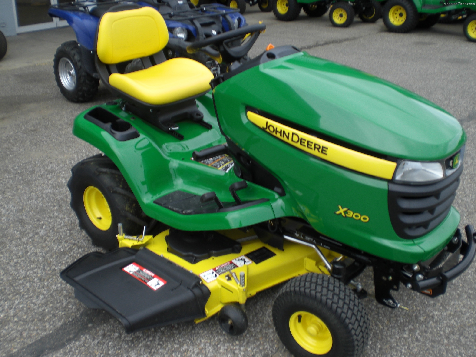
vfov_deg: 37.7
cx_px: 238
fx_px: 523
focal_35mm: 38
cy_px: 178
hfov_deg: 49.0
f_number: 3.1
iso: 50
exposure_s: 1/80
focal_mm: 6.3
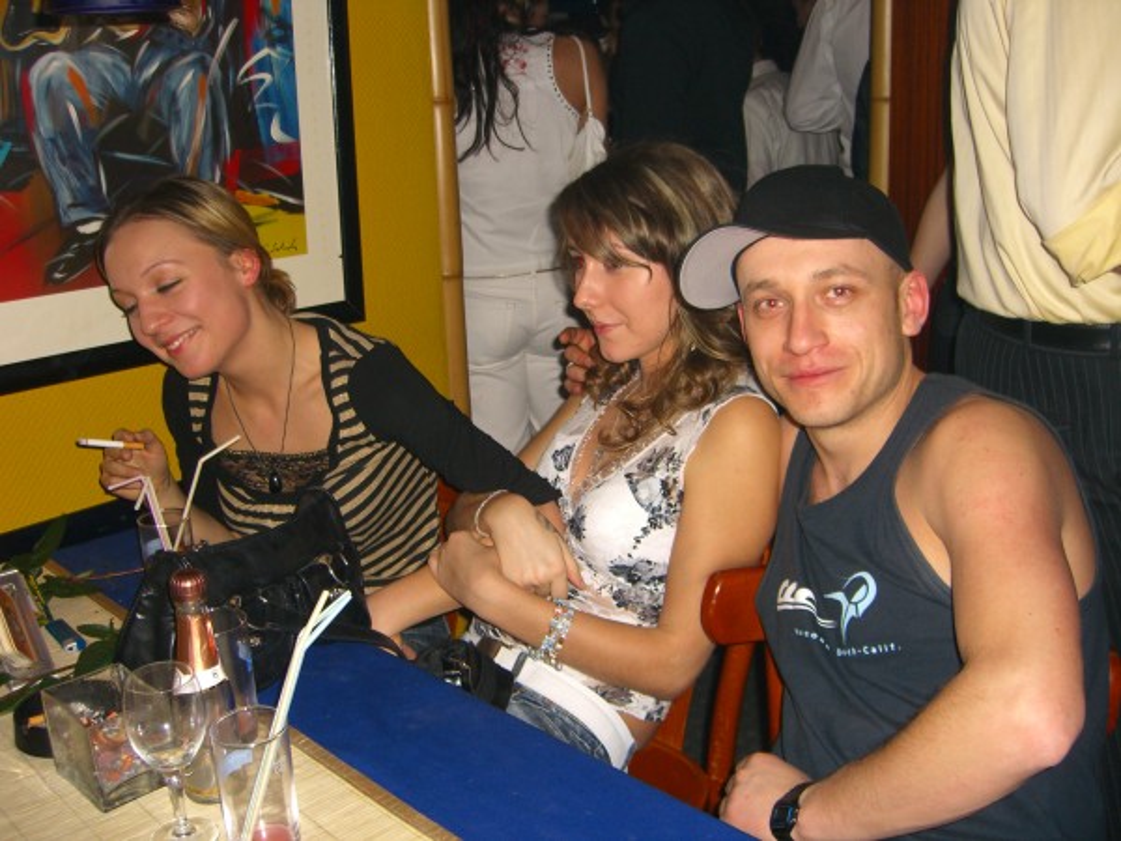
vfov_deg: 37.7
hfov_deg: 49.0
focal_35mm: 38
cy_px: 420
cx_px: 560
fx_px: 1231
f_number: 2.8
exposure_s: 1/60
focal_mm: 7.9
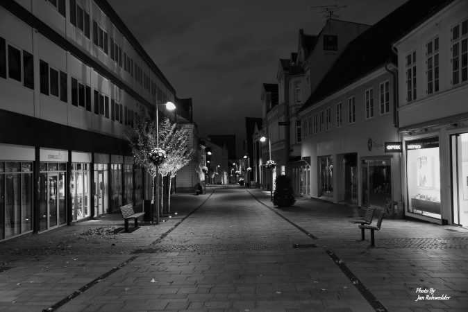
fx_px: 494
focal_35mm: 38
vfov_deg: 35.1
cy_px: 156
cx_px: 234
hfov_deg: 50.7
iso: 200
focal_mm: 38
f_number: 4
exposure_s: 1/3
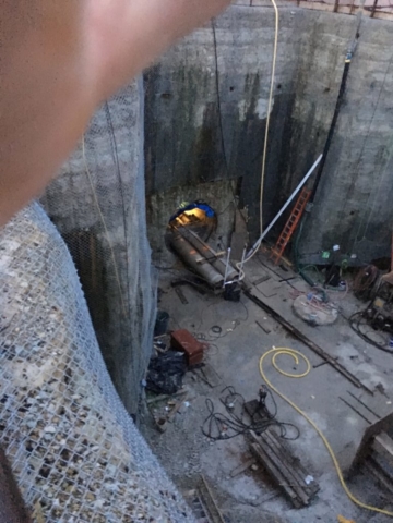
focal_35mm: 29
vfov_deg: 61.7
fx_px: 439
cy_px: 262
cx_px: 196
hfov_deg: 48.2
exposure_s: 1/15
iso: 800
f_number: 2.2
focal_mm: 4.15
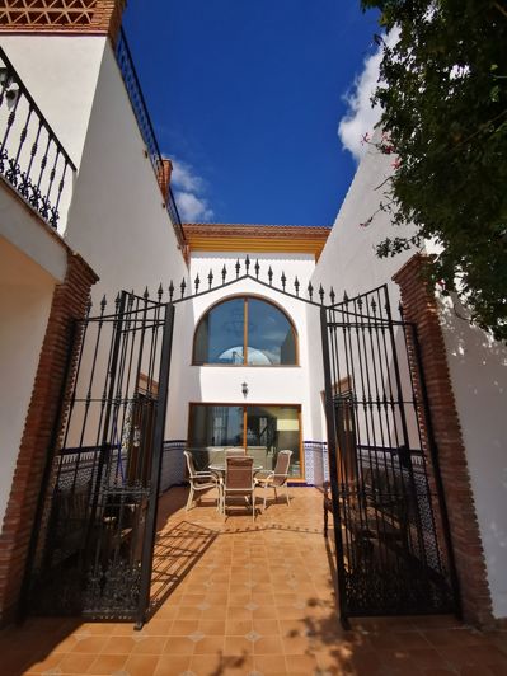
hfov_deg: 78.1
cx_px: 254
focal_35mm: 16
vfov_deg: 94.5
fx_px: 312
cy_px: 338
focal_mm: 2.35
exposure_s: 1/2070
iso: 50
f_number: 2.2
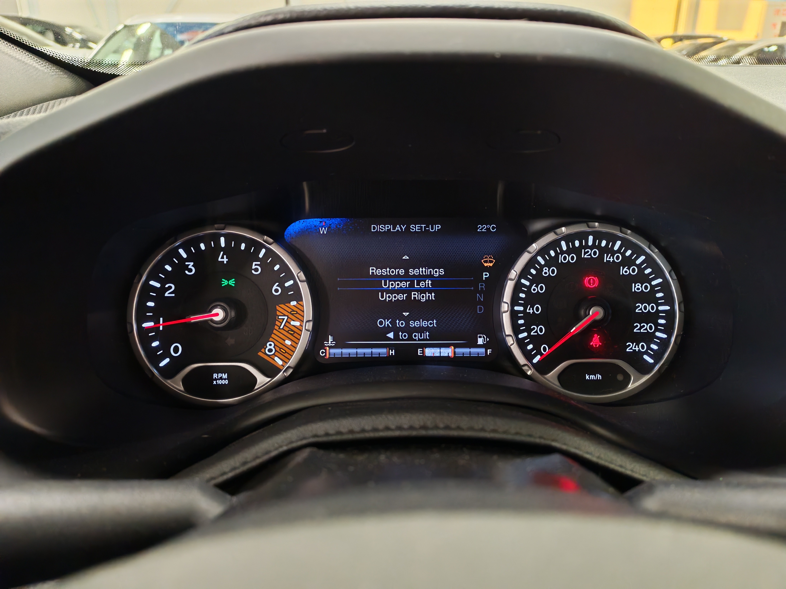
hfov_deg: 65.3
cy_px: 294
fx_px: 613
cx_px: 393
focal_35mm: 27
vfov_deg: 51.4
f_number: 1.9
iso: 1600
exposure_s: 1/50
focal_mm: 6.12
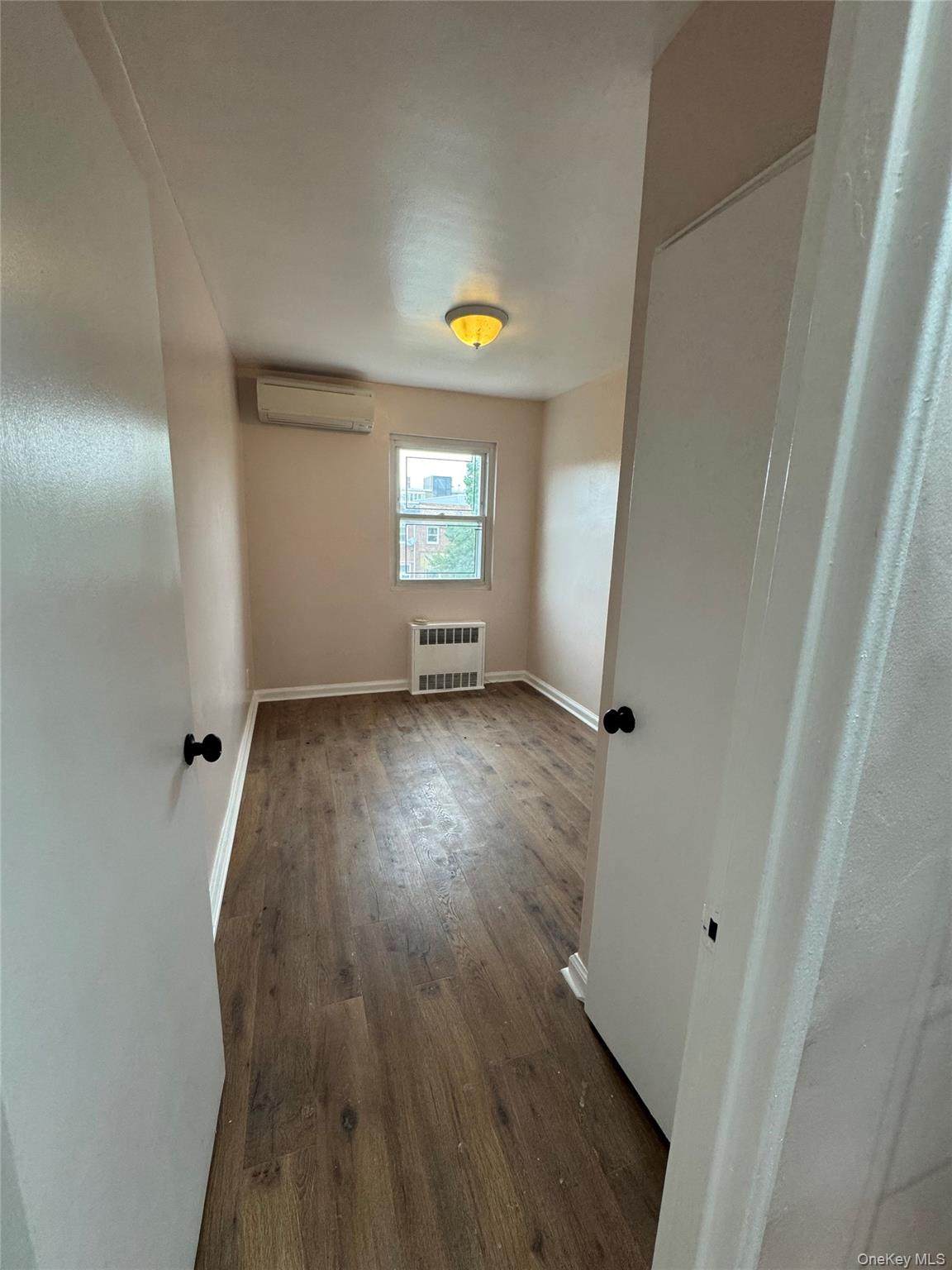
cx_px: 476
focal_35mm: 14
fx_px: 513
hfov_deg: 85.7
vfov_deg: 102.1
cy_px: 635
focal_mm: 2.22
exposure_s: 1/120
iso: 200
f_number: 2.2
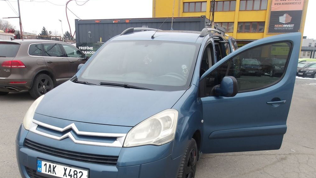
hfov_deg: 64.3
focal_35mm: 30
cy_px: 117
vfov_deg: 38.6
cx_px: 159
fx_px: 251
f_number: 3
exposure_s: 1/68
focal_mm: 4.9
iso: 100
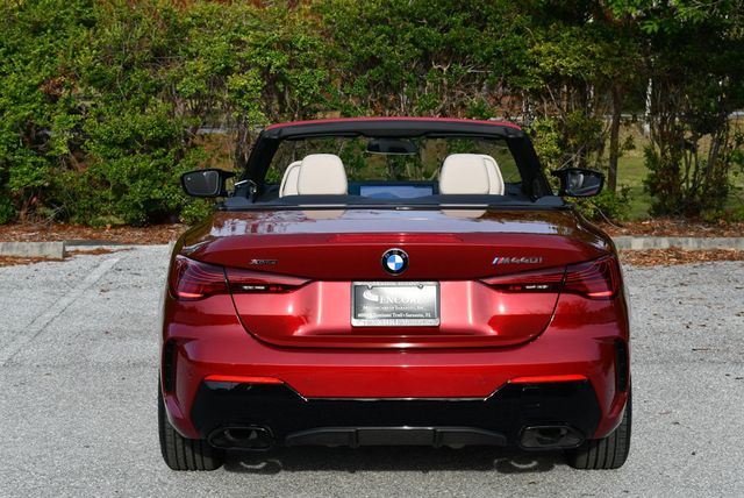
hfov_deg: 22.1
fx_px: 1903
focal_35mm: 92
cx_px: 372
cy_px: 249
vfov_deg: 14.9
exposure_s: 1/250
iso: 125
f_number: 8
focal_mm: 46
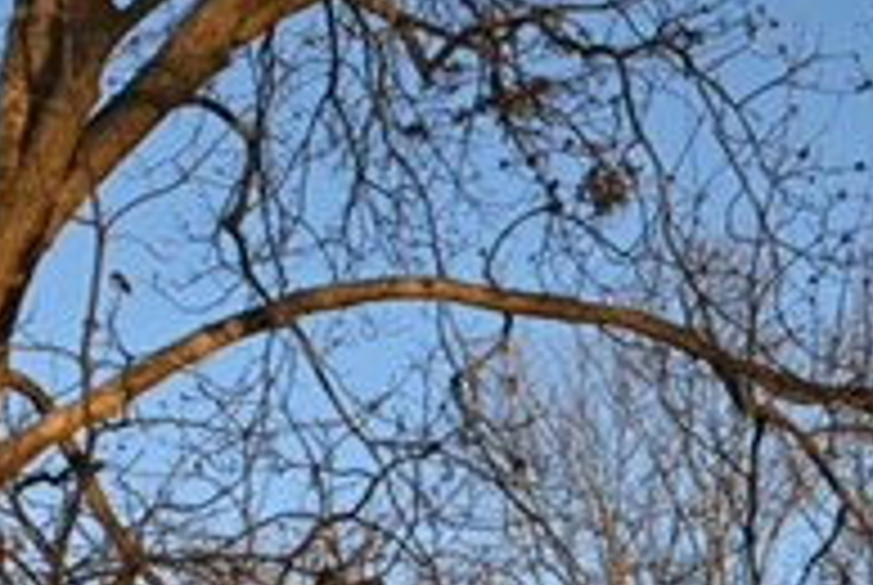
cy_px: 806
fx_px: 2720
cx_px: 963
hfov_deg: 17.6
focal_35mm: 112
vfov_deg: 11.9
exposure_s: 1/250
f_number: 5.6
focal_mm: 34
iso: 125
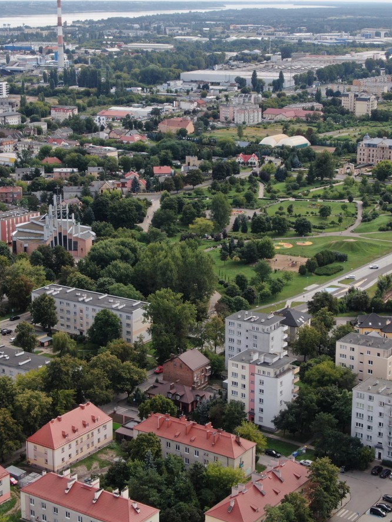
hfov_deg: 22.6
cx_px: 193
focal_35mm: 65
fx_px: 981
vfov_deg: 29.8
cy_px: 264
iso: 100
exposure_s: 1/320
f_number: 3.8
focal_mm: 8.6
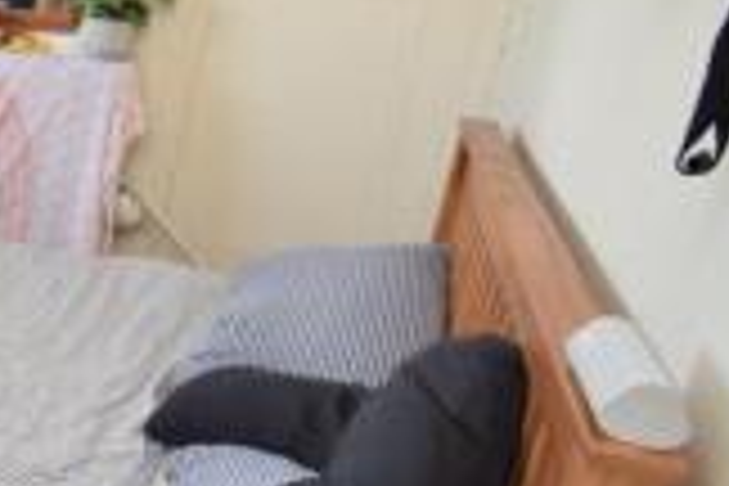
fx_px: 891
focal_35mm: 44
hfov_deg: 30.5
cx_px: -302
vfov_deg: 30.3
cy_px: 164
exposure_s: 1/100
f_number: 5
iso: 800
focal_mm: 10
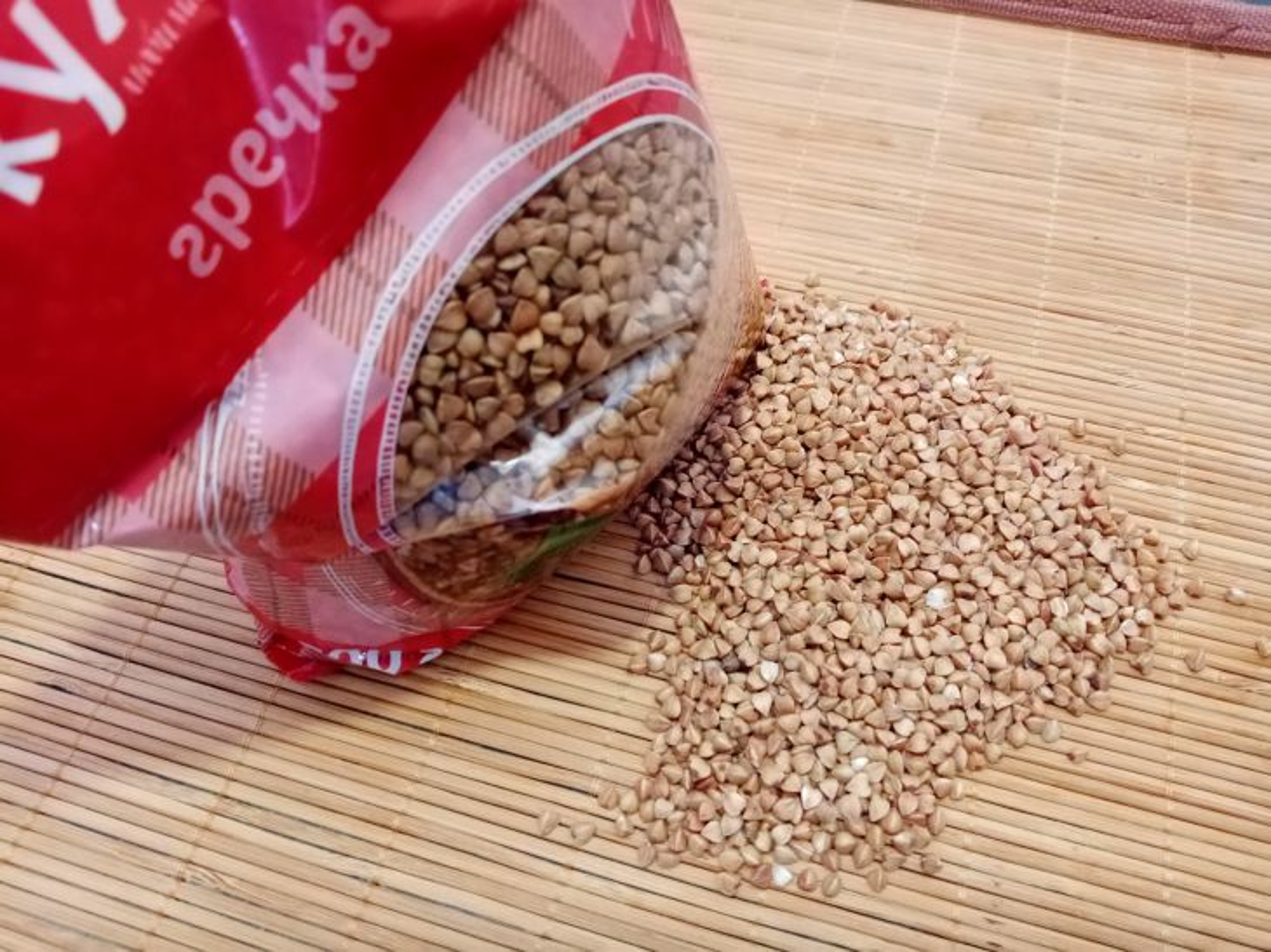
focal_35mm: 26
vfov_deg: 53.0
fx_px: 954
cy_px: 476
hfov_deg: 67.3
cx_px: 636
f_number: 1.8
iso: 755
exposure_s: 1/20
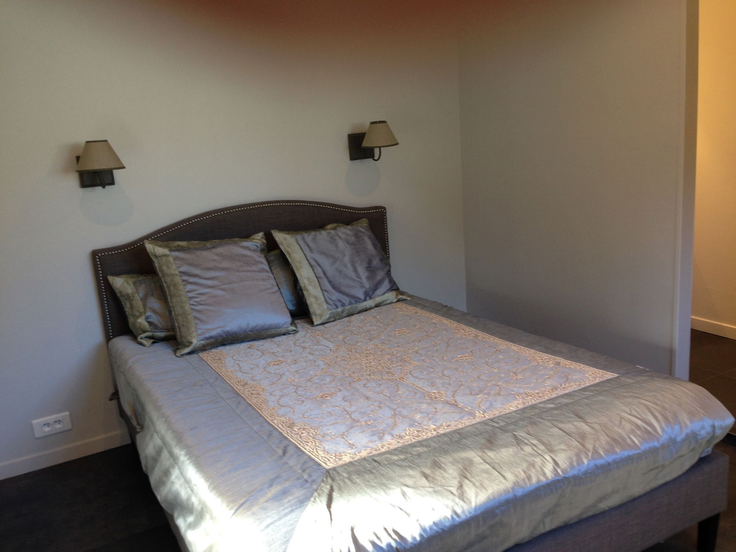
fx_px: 702
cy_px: 276
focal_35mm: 33
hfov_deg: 55.4
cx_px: 368
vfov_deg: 42.9
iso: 64
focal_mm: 4.12
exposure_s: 1/20
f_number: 2.4
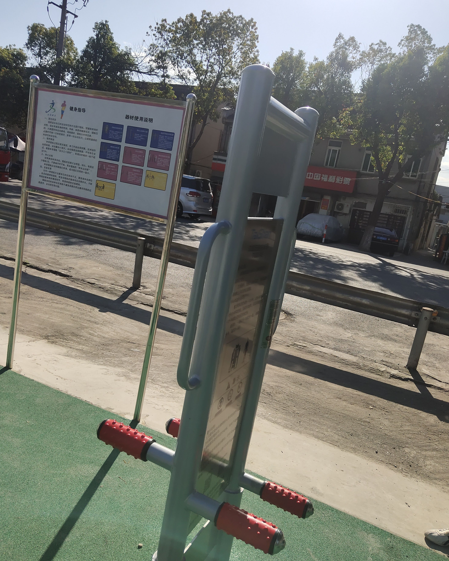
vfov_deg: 55.7
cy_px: 285
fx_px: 532
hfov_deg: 45.8
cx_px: 221
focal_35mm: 32
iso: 50
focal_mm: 4.35
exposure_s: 1/10000
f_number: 1.79
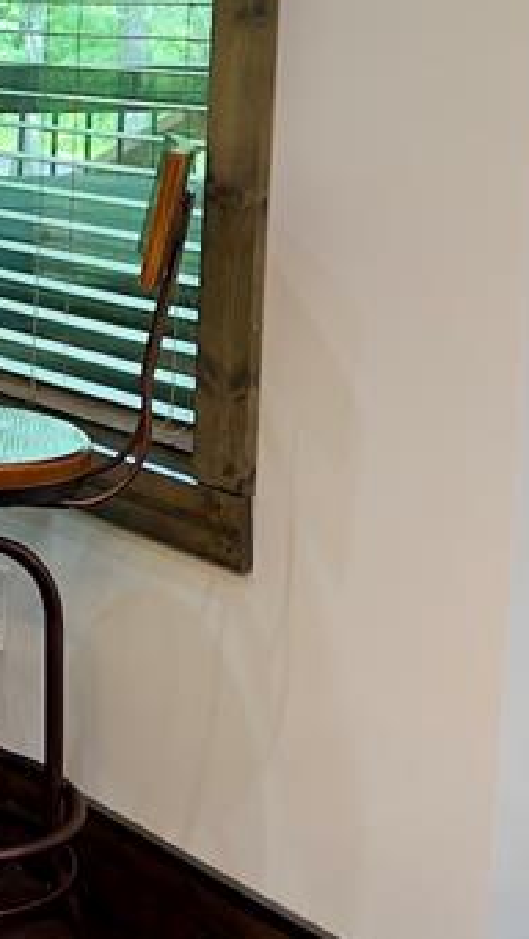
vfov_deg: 24.7
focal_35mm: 85
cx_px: -240
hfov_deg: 13.5
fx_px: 2118
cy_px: 209
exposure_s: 1/60
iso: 64
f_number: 1.5
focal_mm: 5.7
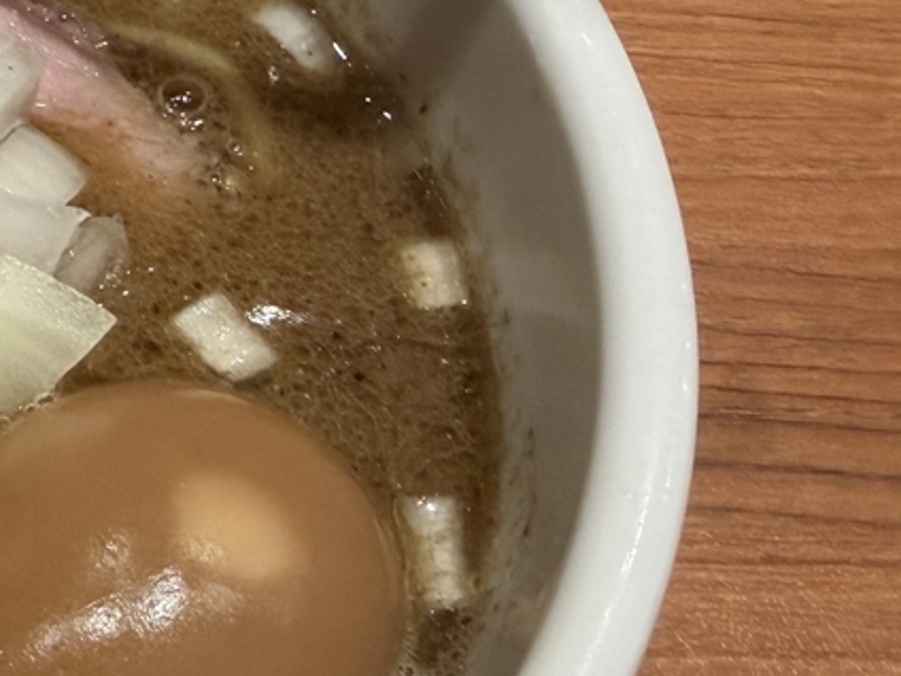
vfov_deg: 21.6
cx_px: -319
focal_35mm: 68
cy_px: 391
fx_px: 1770
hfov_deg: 24.4
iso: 250
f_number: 2.2
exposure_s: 1/50
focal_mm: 2.22
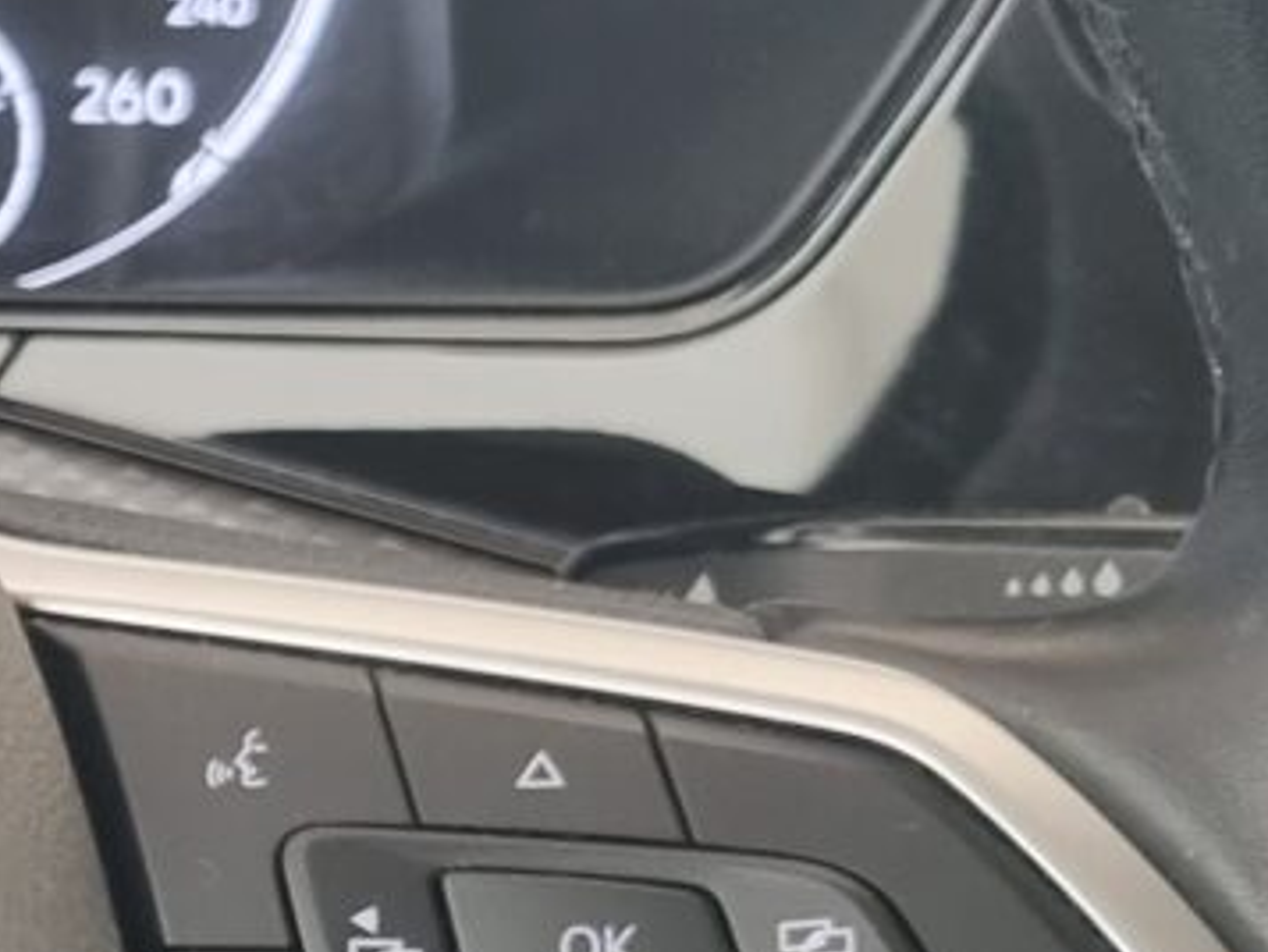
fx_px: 5460
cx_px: -1392
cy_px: 892
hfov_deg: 11.7
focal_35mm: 149
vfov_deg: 9.9
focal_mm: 5.4
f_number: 1.8
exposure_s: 1/50
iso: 250
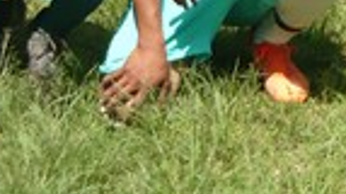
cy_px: -242
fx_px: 1475
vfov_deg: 7.1
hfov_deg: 12.6
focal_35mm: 161
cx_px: 544
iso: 100
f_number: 8
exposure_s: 1/125
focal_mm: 5.5
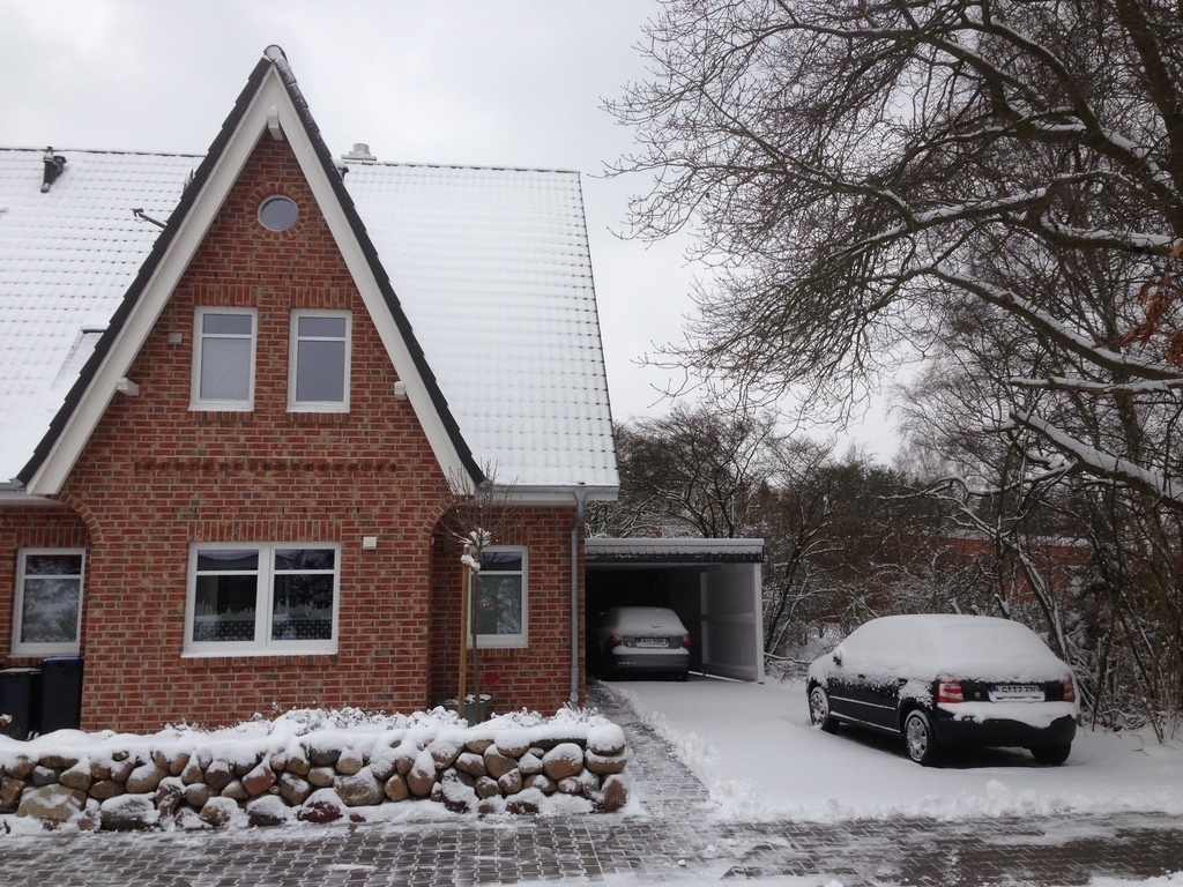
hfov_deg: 55.4
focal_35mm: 33
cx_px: 592
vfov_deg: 42.9
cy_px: 444
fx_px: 1128
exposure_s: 1/722
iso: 50
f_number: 2.4
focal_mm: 4.13
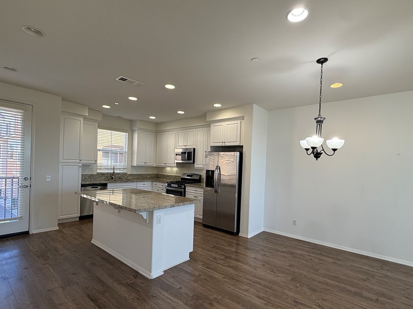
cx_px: 214
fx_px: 215
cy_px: 168
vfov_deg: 71.4
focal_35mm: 18
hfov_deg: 87.7
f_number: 2.2
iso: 80
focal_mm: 2.22
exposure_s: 1/120
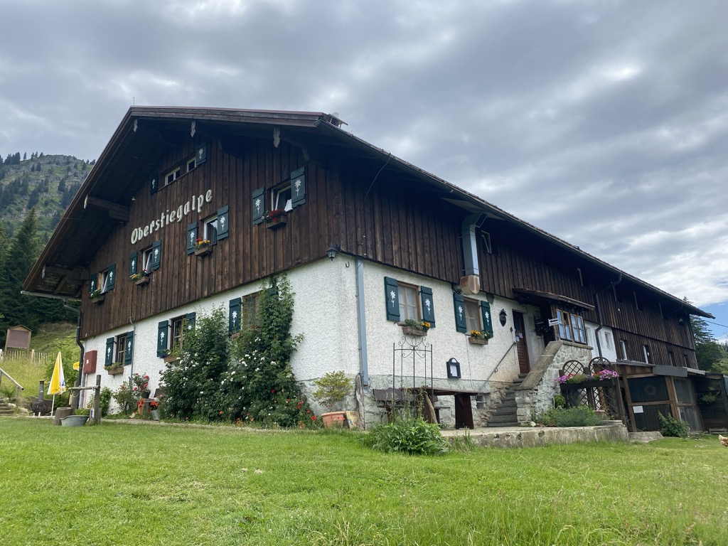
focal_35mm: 26
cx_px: 364
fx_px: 547
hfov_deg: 67.3
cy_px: 273
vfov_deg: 53.1
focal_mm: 4.25
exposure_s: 1/2571
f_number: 1.8
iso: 32
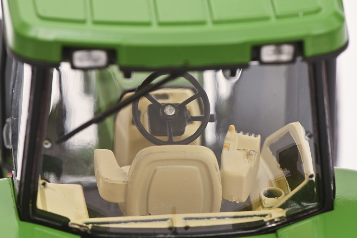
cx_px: 178
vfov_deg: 13.0
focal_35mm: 105
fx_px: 1040
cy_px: 119
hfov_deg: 19.5
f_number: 25
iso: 200
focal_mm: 105
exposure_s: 1/60
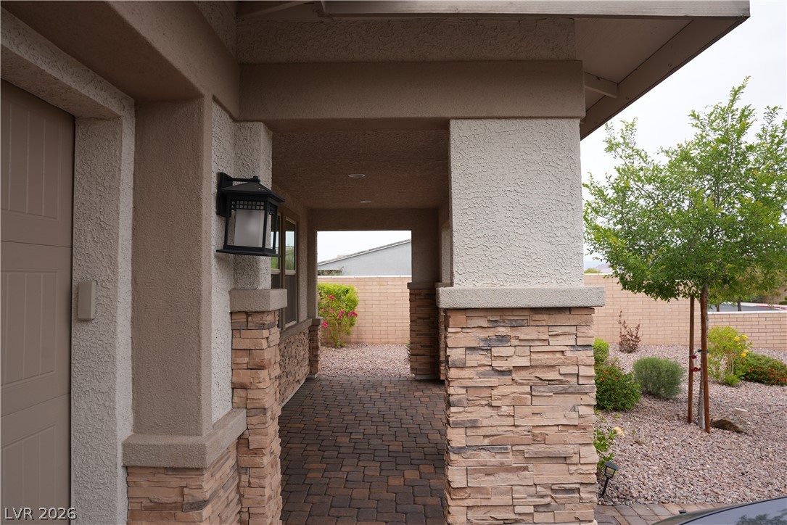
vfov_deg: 55.1
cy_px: 262
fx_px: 503
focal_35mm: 23
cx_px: 394
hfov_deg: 76.1
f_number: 4.5
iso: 80
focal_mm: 23
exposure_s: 1/320
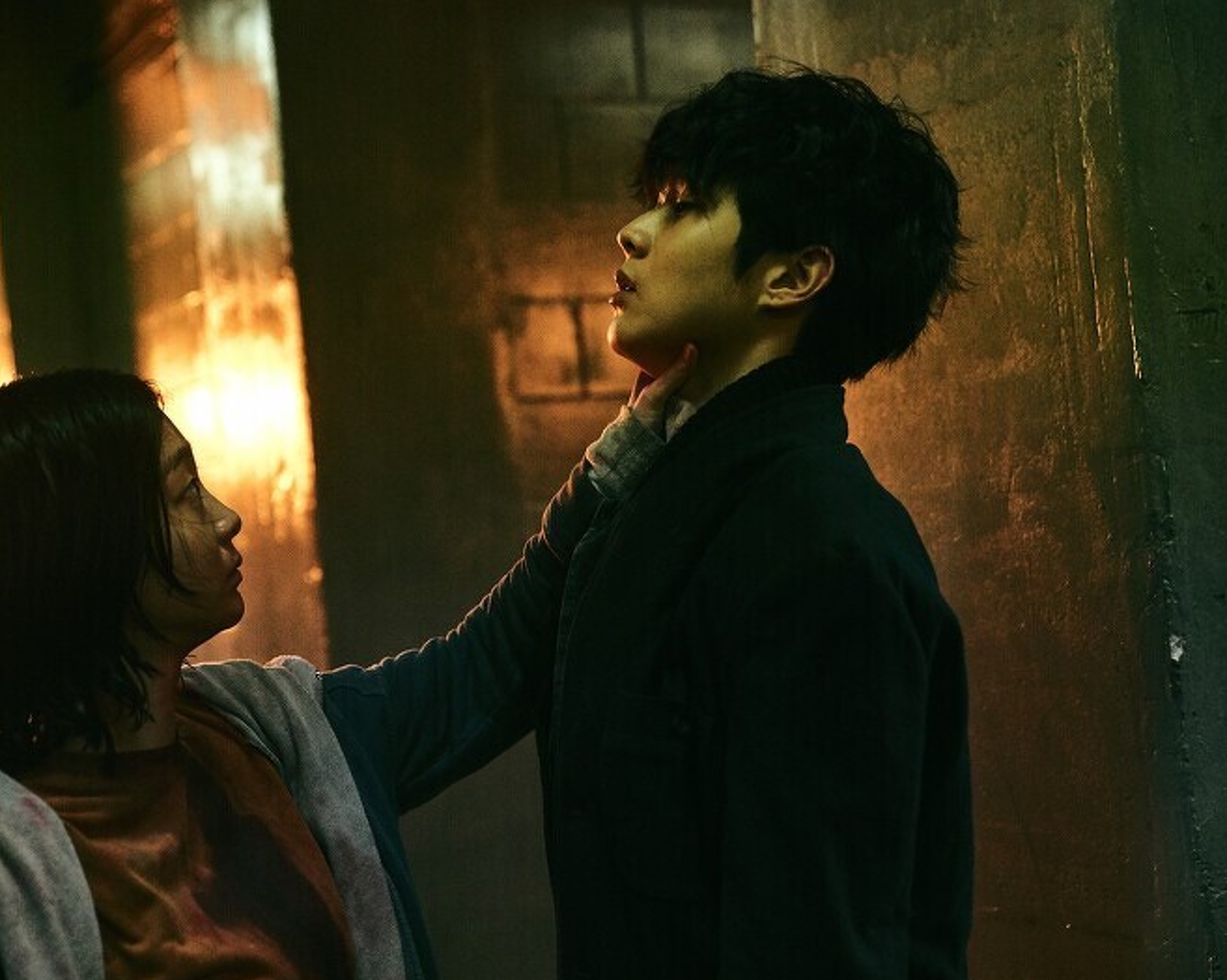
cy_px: 490
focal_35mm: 56
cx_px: 534
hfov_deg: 33.5
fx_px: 2033
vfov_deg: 27.1
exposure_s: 1/320
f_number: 2.8
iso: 5000
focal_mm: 49
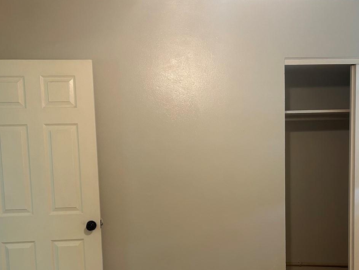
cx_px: 219
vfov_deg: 32.6
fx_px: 456
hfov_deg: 42.7
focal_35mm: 44
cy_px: 184
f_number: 1.5
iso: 160
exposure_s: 1/60
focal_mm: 5.7
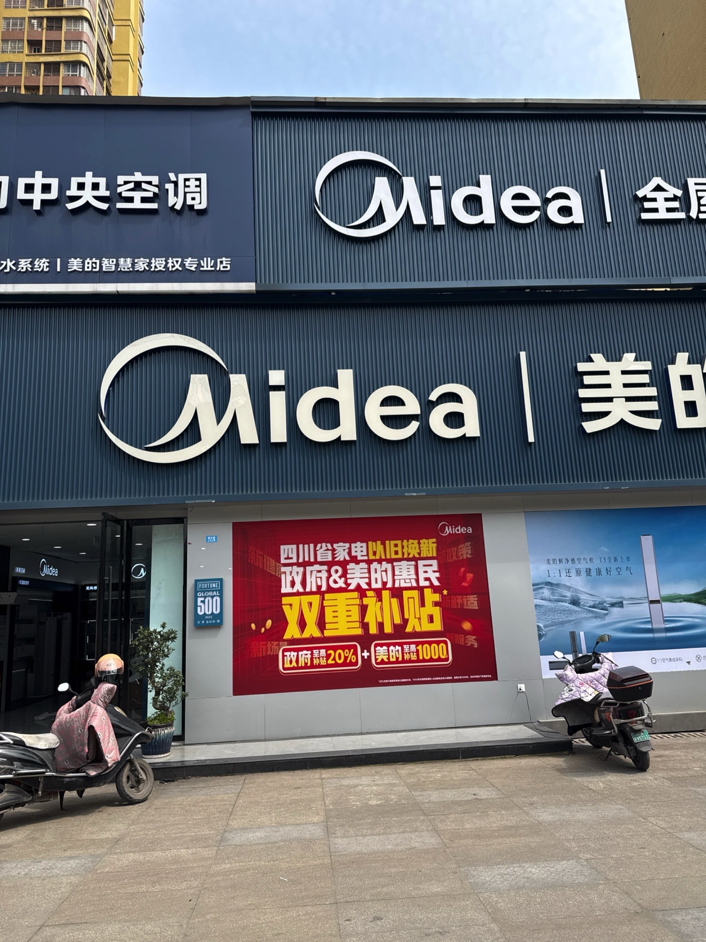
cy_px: 471
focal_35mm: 24
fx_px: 653
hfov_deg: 56.8
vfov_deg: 71.6
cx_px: 353
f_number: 1.78
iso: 80
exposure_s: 1/3597
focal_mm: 6.76
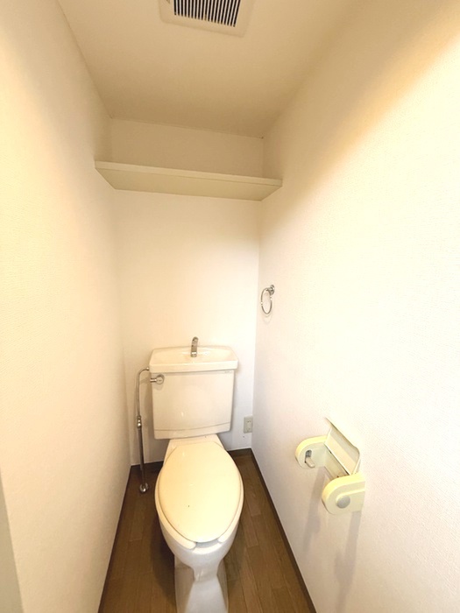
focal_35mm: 14
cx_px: 230
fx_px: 248
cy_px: 306
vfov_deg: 102.1
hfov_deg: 85.7
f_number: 2.2
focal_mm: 2.22
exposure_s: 1/50
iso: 250
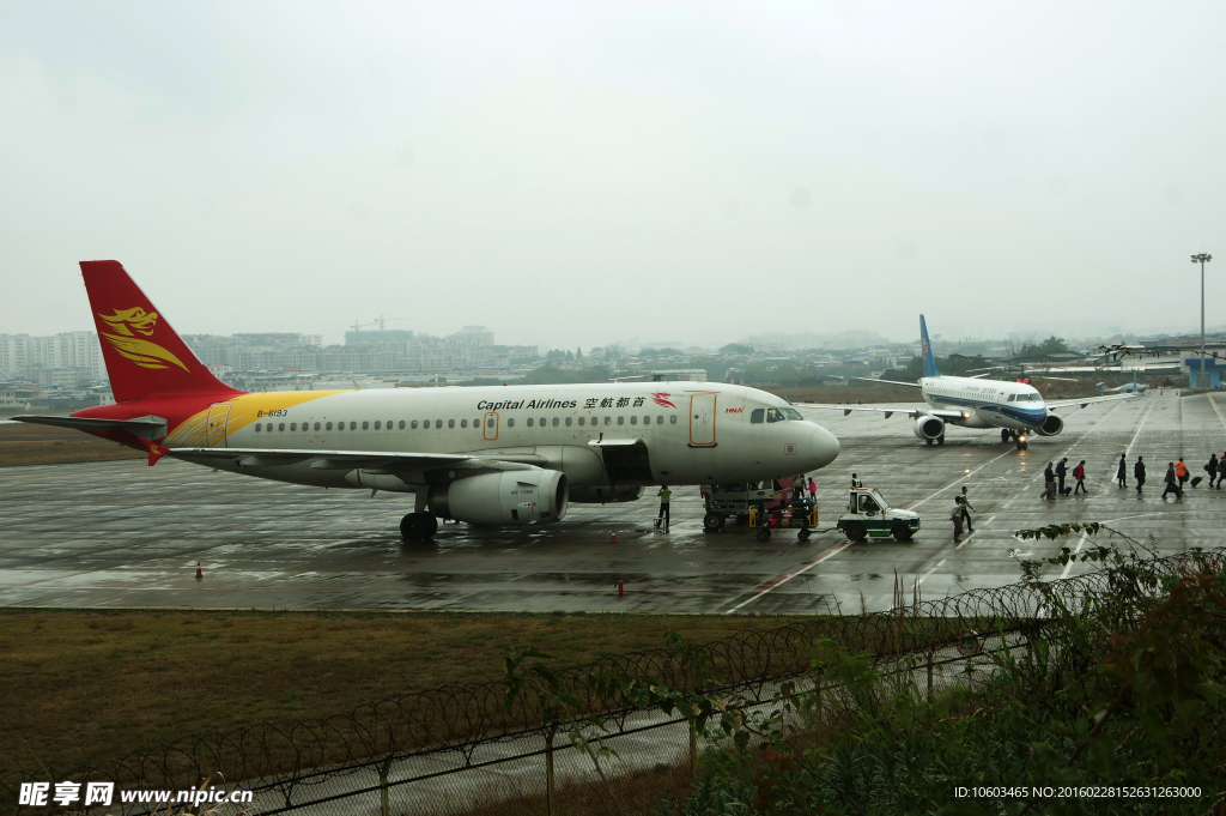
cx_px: 613
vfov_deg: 25.0
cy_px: 408
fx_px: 1837
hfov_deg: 36.9
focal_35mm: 54
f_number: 9
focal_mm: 36
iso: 200
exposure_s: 1/250
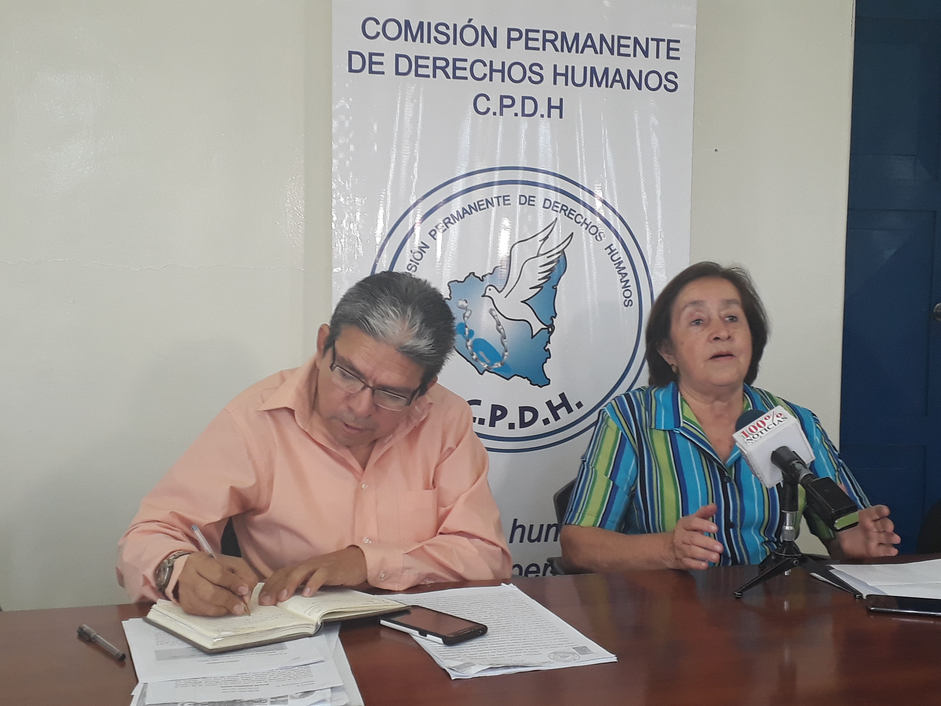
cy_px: 353
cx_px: 470
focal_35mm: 27
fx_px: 734
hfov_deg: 65.3
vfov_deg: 51.4
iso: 64
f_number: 1.9
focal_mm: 3.6
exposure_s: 1/30
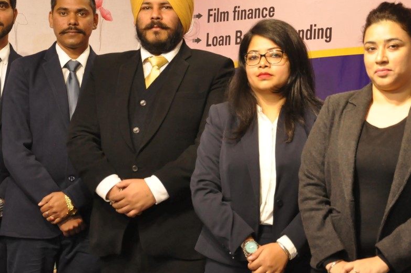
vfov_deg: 13.7
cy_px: 130
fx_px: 1138
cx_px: 186
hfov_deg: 20.5
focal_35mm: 100
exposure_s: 1/50
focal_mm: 45
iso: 1600
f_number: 4.8
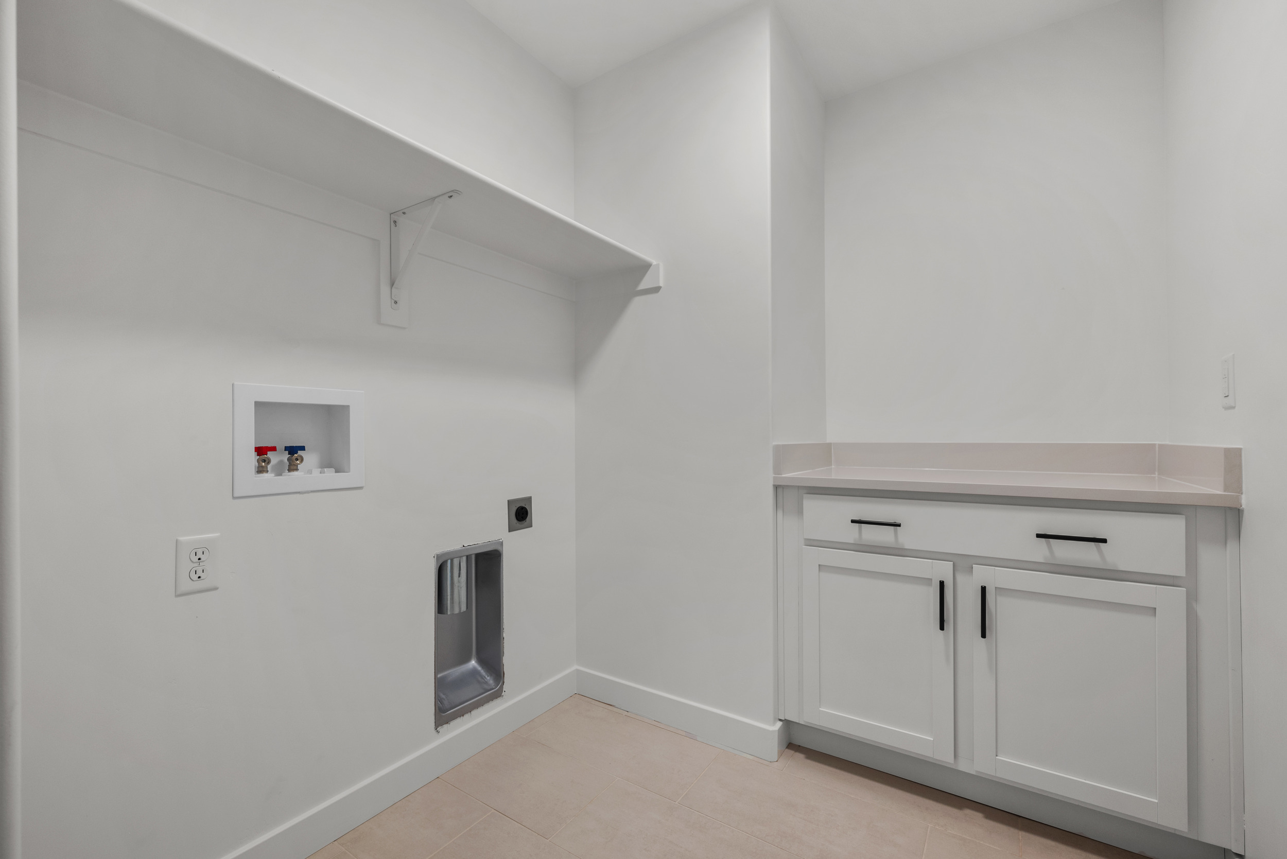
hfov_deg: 100.4
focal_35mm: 15
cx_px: 644
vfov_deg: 77.4
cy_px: 430
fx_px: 536
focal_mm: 15
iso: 500
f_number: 8
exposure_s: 1/6
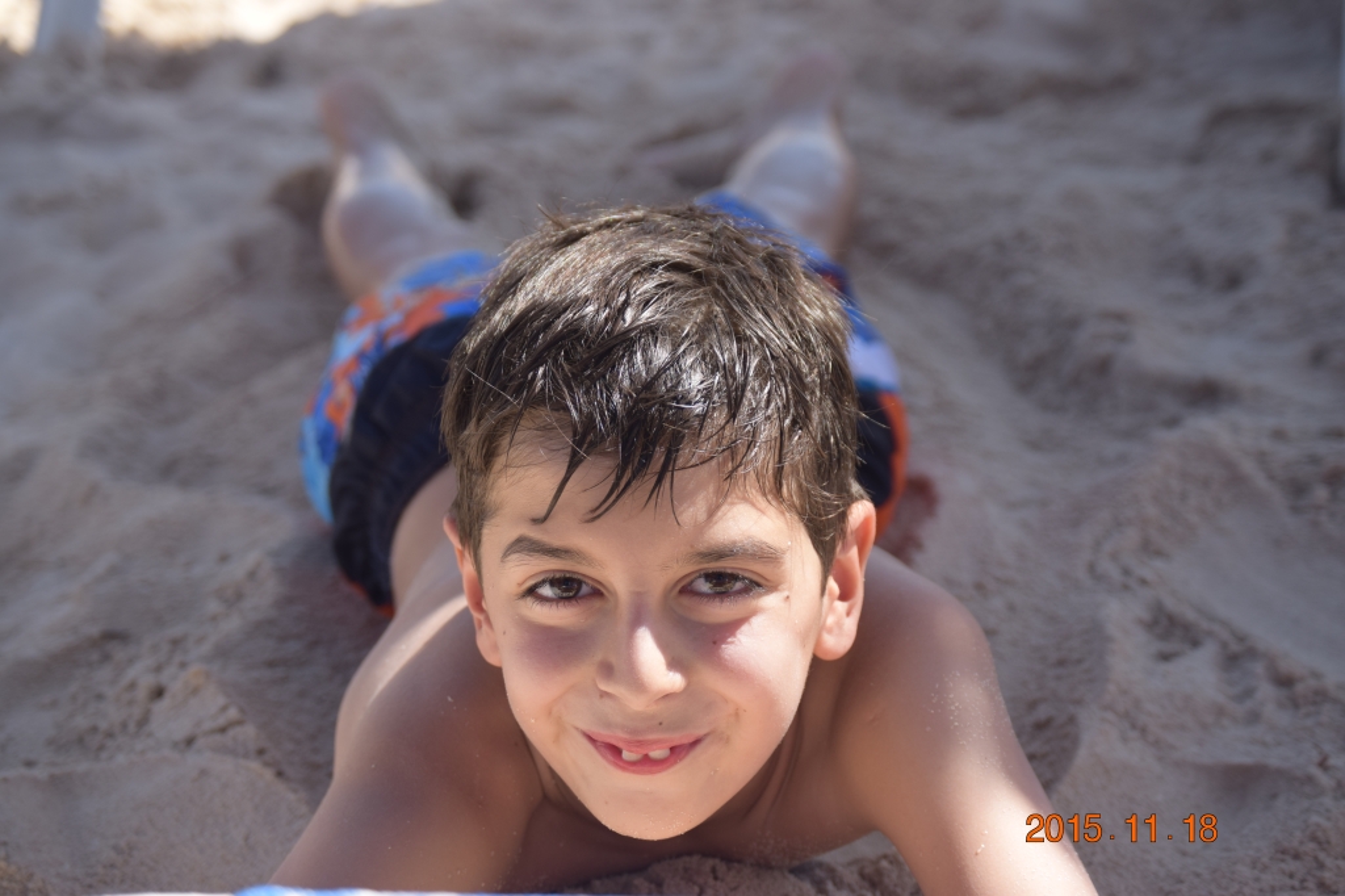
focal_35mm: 82
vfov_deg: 16.5
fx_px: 3081
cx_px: 672
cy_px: 448
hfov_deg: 24.6
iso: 200
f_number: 4
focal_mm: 55
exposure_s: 1/800
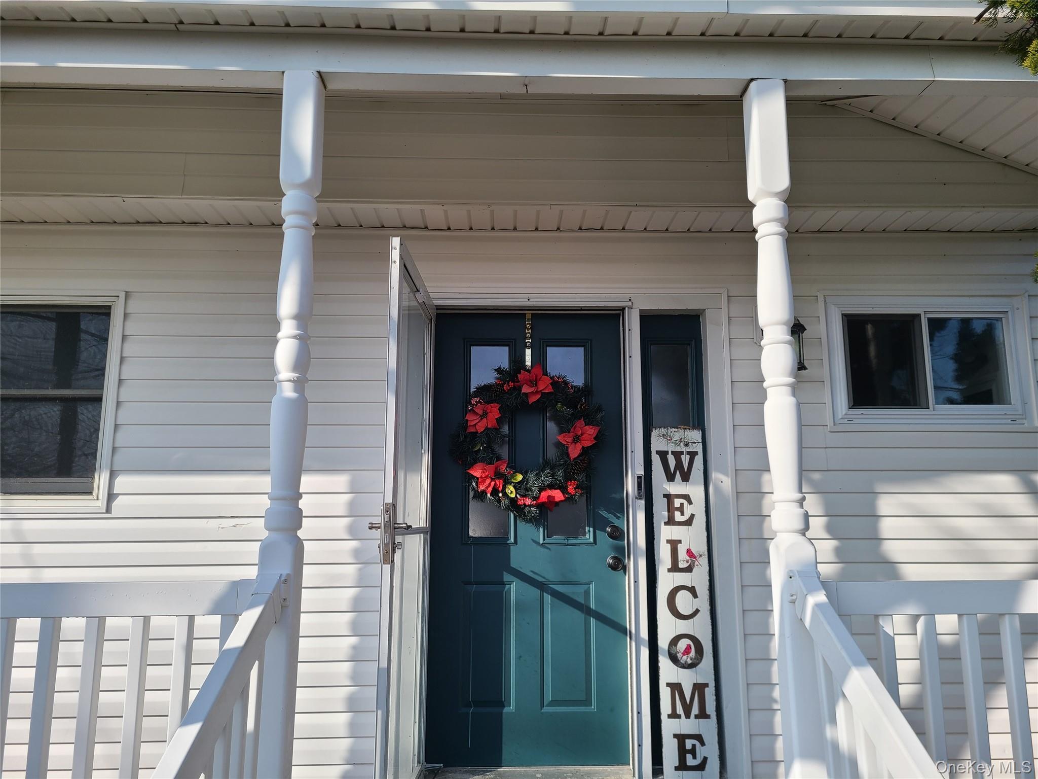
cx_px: 519
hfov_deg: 67.3
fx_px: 780
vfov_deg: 53.1
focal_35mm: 26
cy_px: 390
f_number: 1.8
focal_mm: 5.4
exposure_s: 1/1809
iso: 40
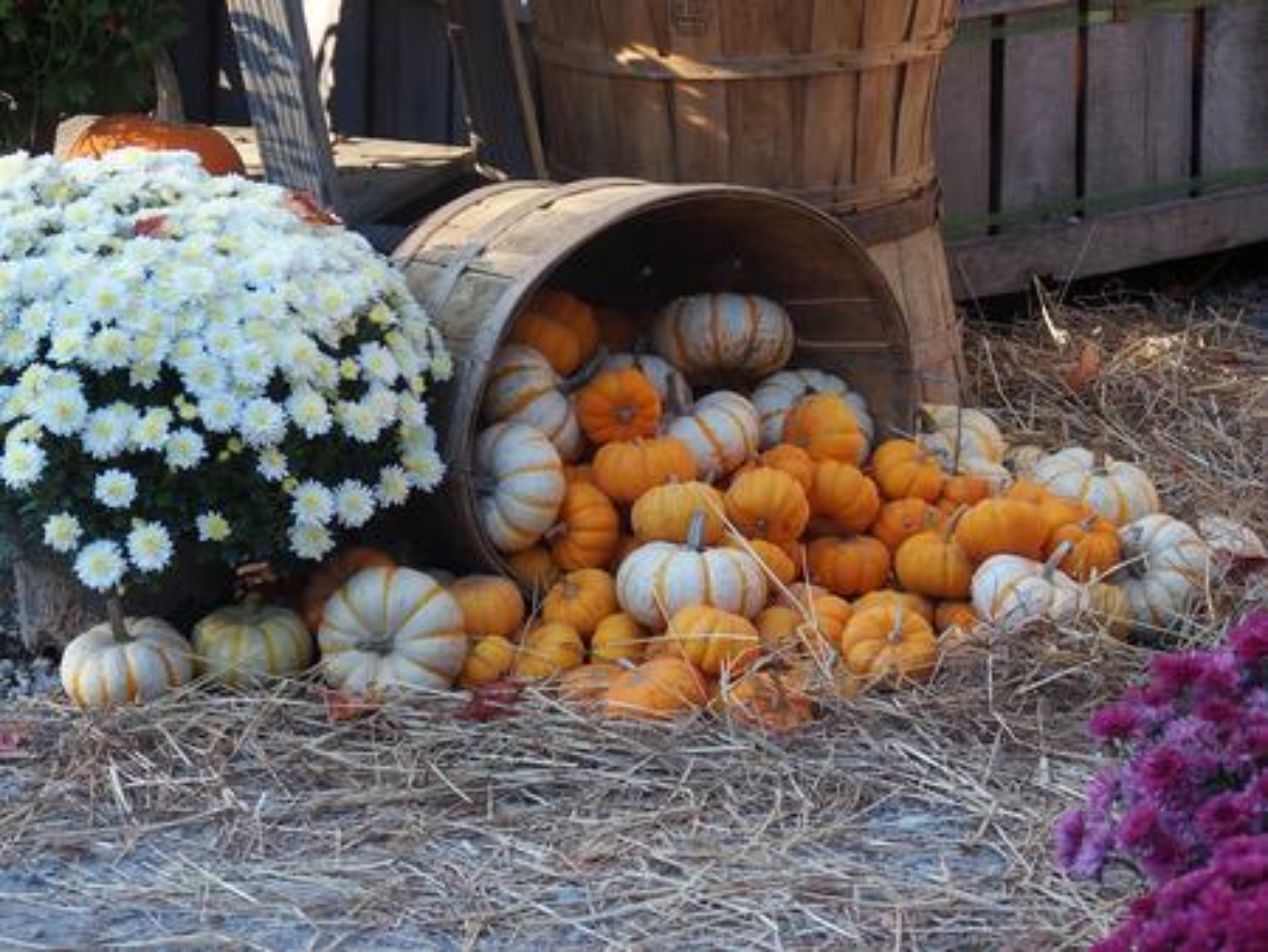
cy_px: 476
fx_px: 5498
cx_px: 634
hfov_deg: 13.2
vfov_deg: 9.9
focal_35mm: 150
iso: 125
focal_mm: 31.8
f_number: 2.8
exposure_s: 1/250
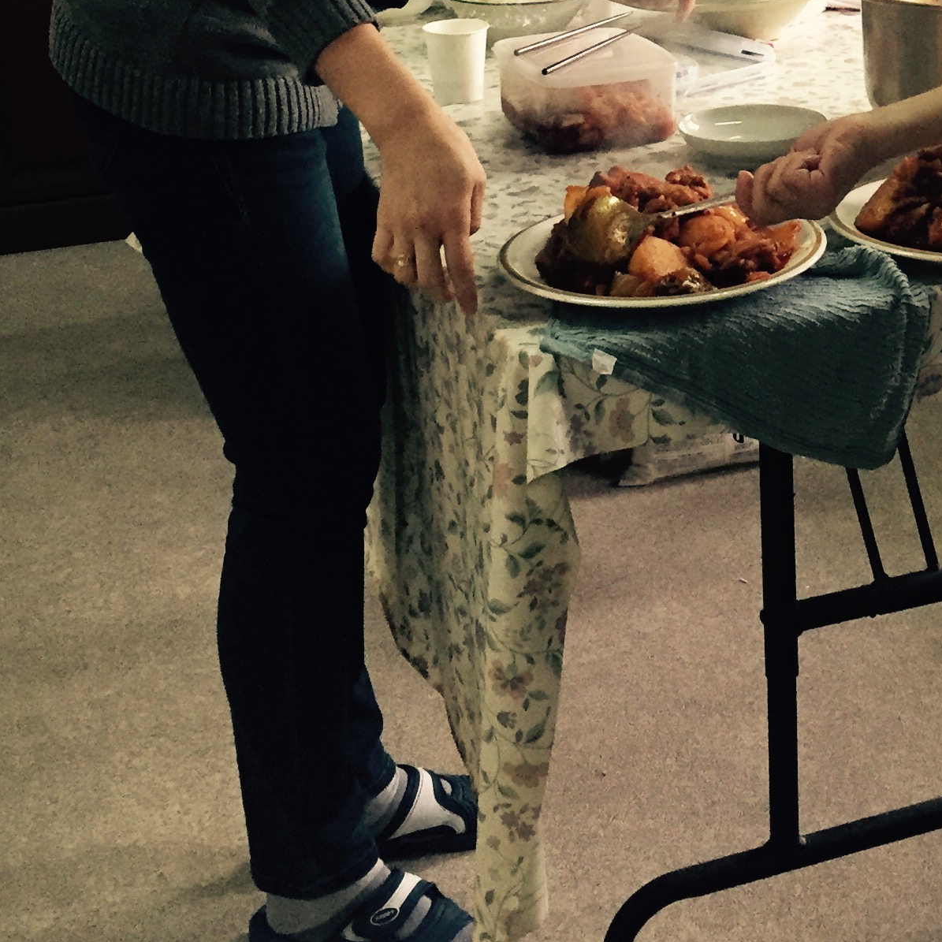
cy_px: -53
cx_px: 863
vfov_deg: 23.4
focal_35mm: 70
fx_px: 2155
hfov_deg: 23.9
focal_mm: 4.15
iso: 160
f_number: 2.2
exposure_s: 1/30
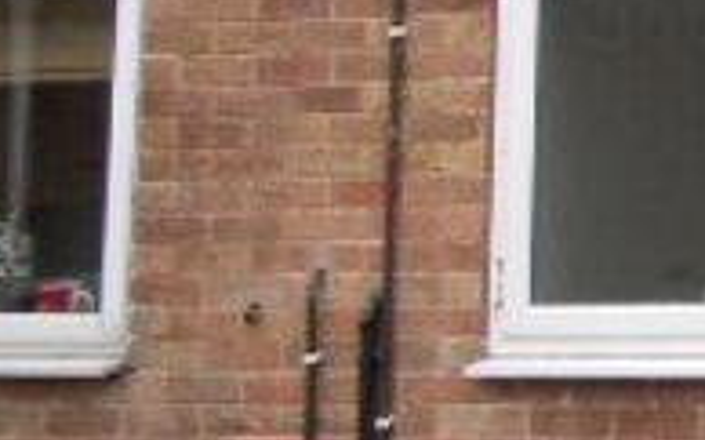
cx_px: 1439
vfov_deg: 10.5
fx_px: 2266
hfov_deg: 14.5
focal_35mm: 118
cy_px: -327
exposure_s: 1/200
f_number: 3.2
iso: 80
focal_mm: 4.9
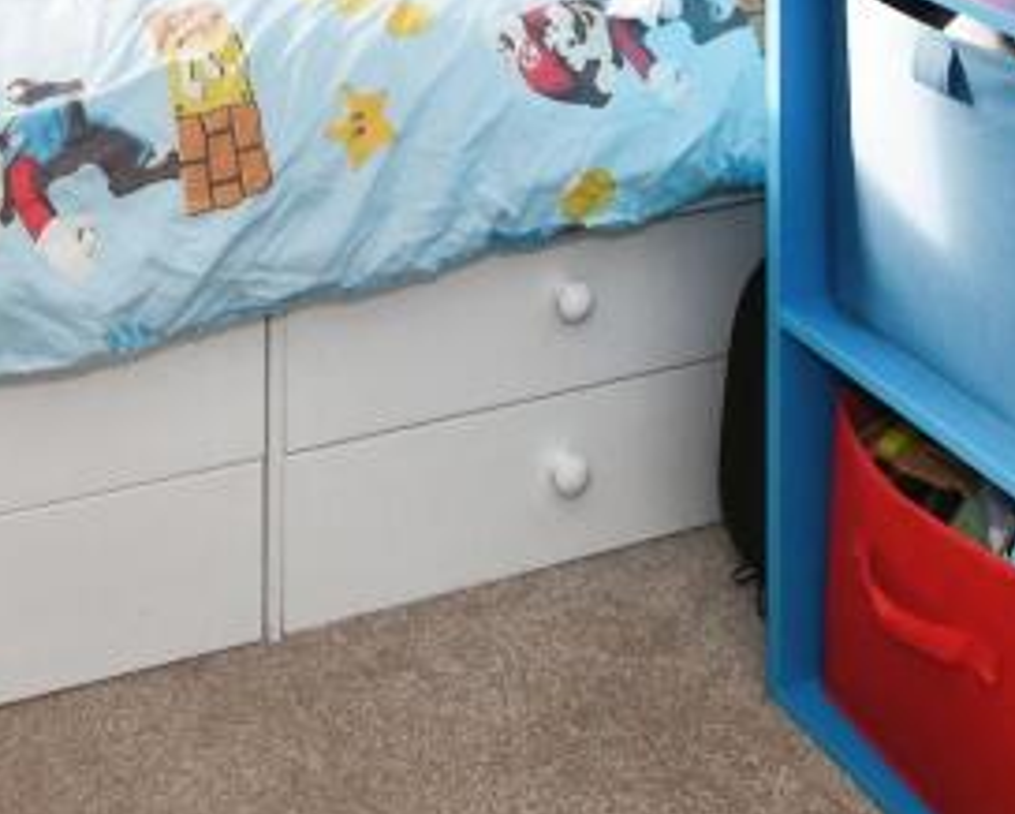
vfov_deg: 24.4
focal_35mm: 53
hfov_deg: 33.5
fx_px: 1593
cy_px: -289
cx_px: 108
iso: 800
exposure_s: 1/60
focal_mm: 10
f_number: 7.1
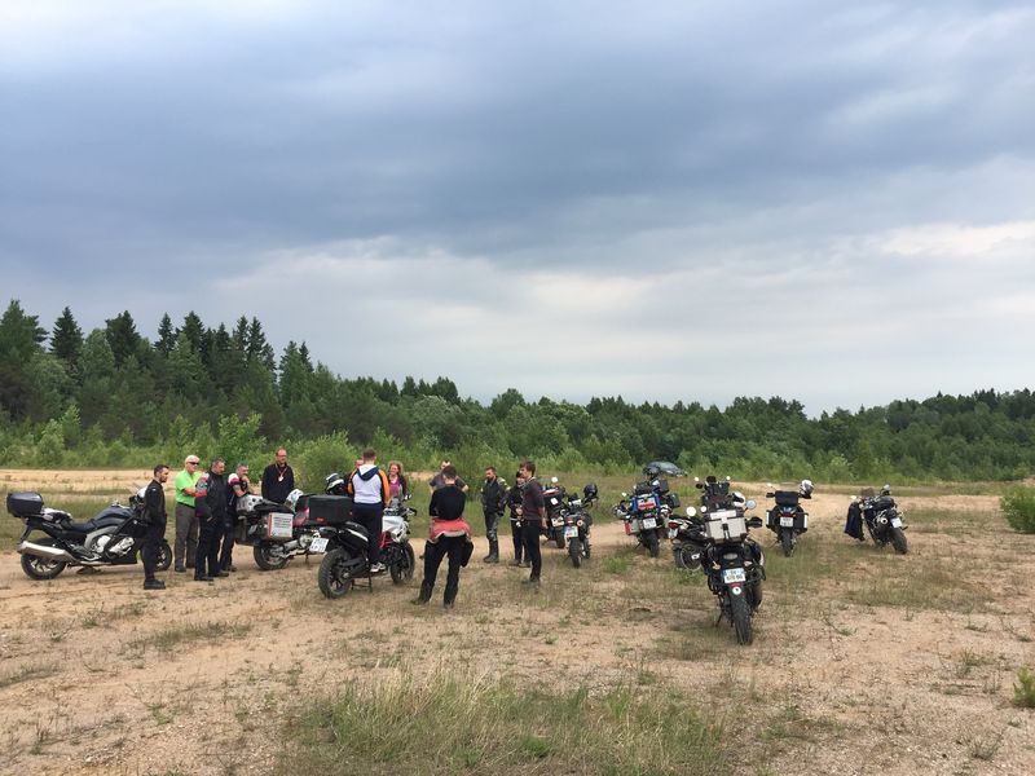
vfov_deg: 48.2
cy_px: 388
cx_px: 518
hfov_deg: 61.7
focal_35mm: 29
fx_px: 867
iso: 32
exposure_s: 1/860
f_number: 2.2
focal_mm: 4.15
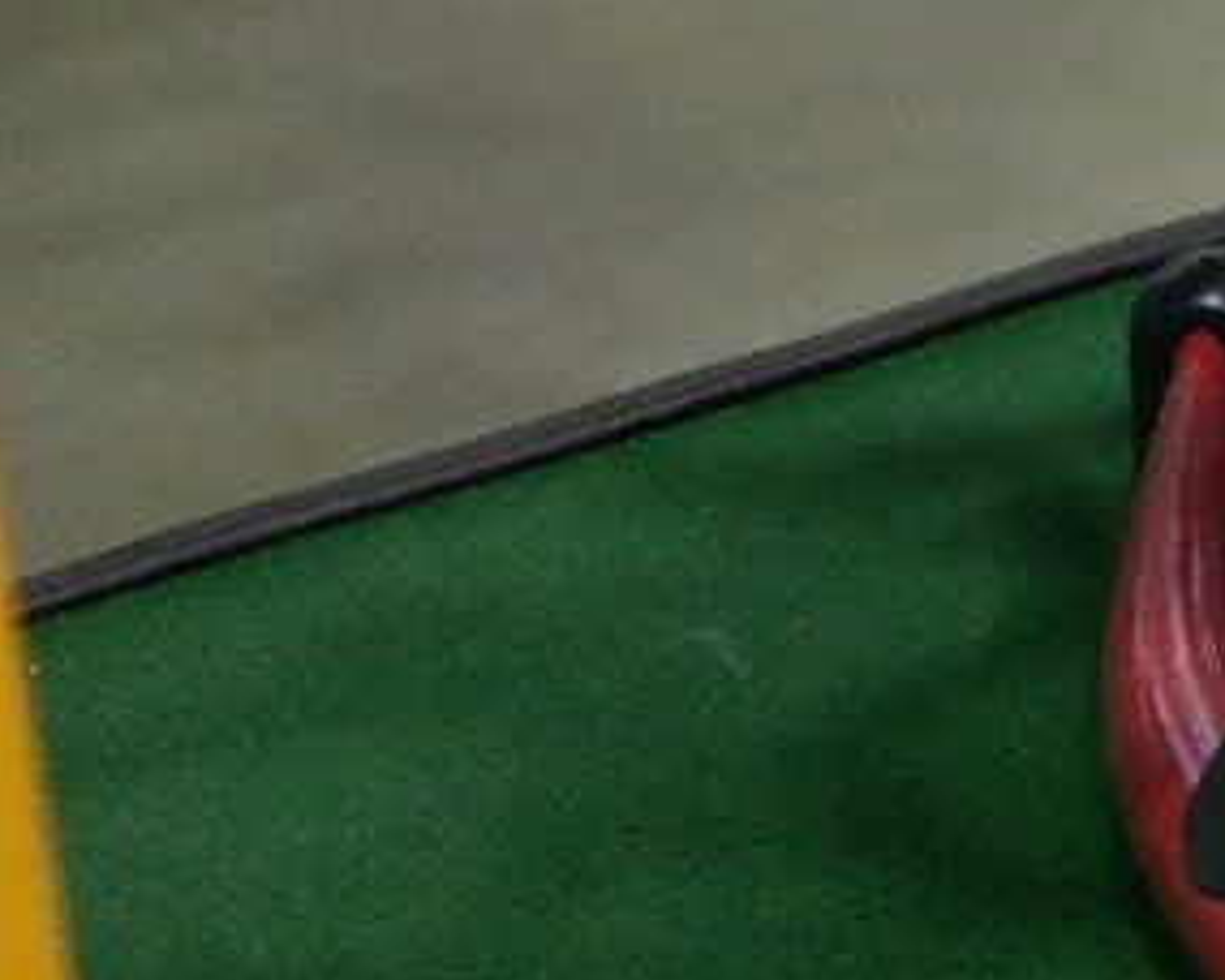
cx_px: 3434
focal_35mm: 171
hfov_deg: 9.4
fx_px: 6200
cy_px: -1418
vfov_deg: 8.3
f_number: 3.5
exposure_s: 1/40
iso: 1600
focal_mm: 20
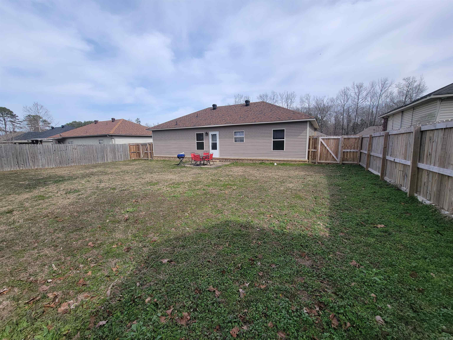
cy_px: 170
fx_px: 170
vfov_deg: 89.9
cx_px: 226
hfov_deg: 106.2
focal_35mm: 13
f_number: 2.2
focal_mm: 2.2
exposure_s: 1/1550
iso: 50
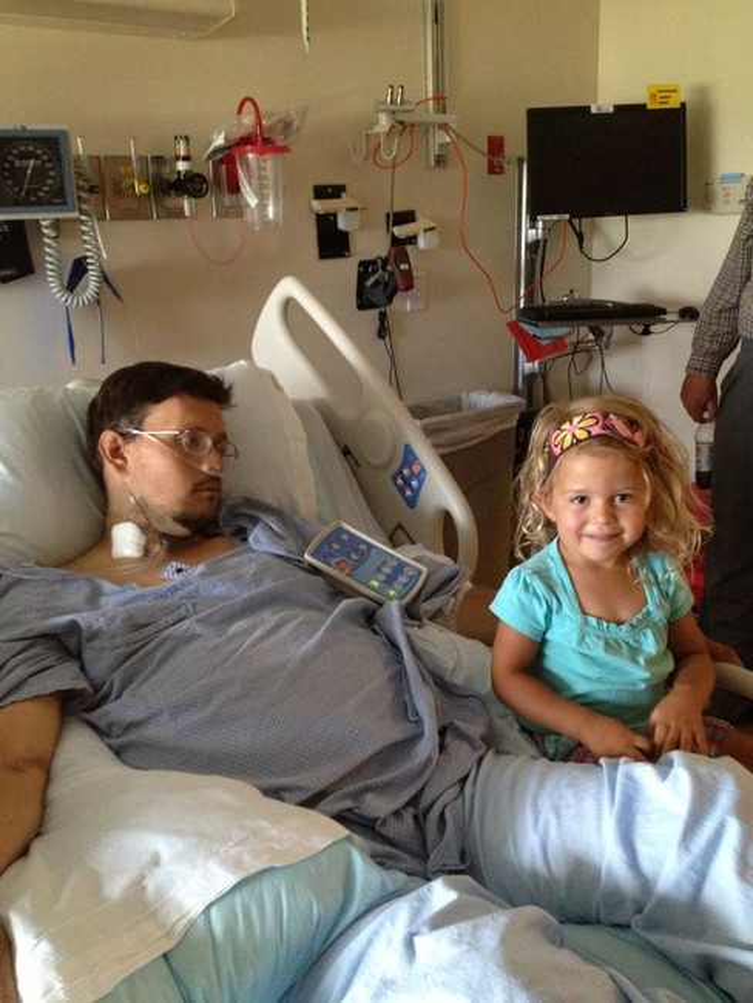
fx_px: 1014
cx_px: 376
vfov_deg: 52.6
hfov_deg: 40.7
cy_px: 502
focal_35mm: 35
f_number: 2.4
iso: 400
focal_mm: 4.28
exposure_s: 1/20
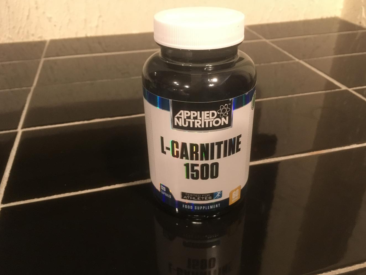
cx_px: 191
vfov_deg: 45.4
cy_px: 131
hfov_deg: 58.3
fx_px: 328
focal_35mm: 31
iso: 250
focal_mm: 4.15
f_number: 2.2
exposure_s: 1/17
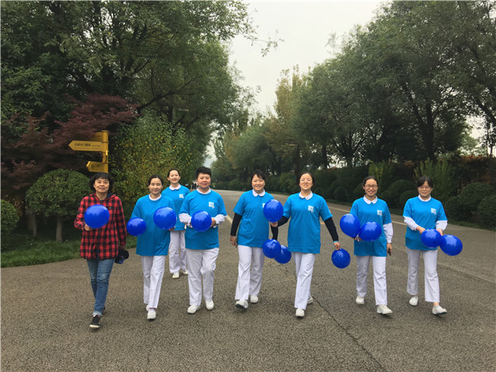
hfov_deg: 61.7
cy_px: 186
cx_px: 248
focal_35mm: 29
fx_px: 416
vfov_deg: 48.2
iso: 25
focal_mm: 4.15
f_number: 2.2
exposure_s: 1/117
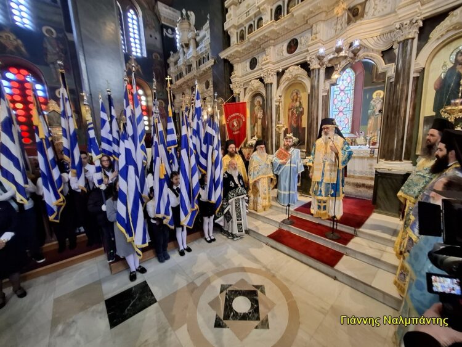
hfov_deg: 106.2
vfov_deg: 89.9
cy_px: 174
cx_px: 231
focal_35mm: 13
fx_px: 174
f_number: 2.2
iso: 160
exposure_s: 1/33
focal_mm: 1.74
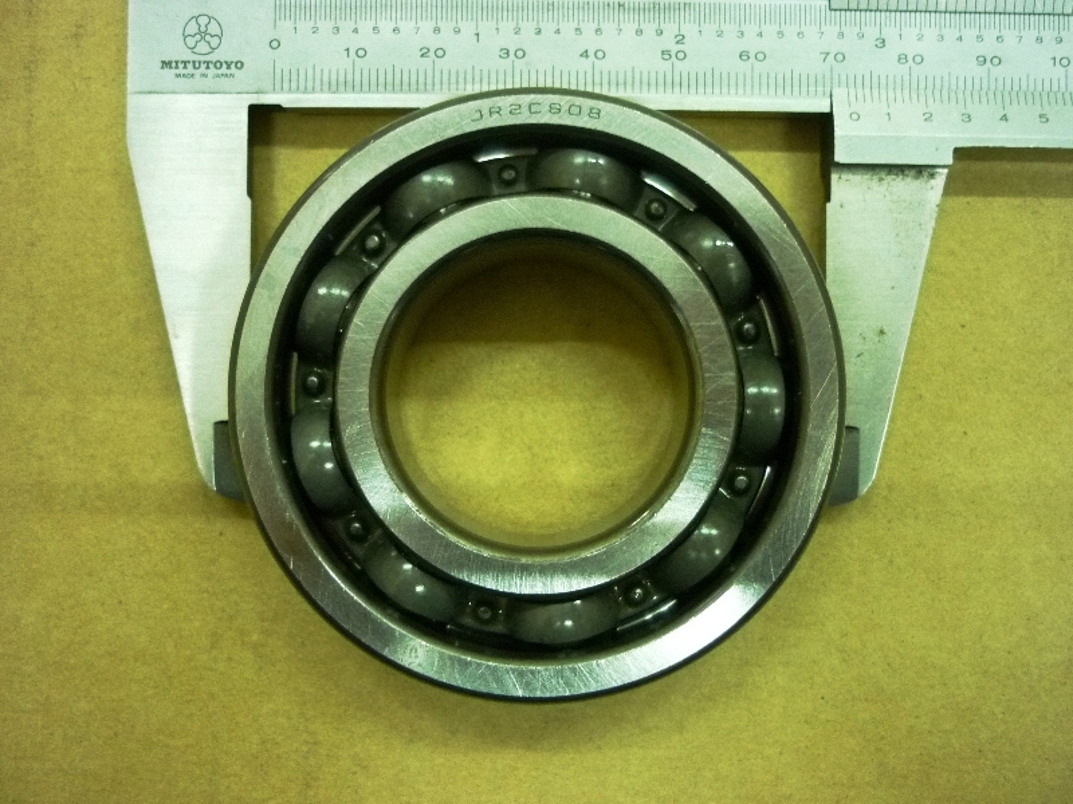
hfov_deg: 55.4
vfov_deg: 42.9
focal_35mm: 33
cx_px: 536
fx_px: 1023
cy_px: 402
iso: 400
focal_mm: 5.5
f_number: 2.8
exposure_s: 1/13
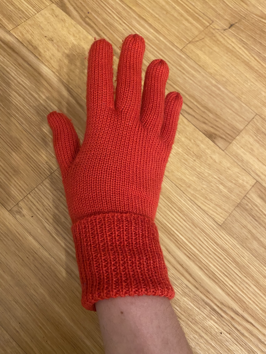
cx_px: 133
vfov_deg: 67.3
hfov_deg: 53.1
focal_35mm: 26
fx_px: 266
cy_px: 177
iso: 320
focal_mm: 4.25
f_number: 1.8
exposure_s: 1/50
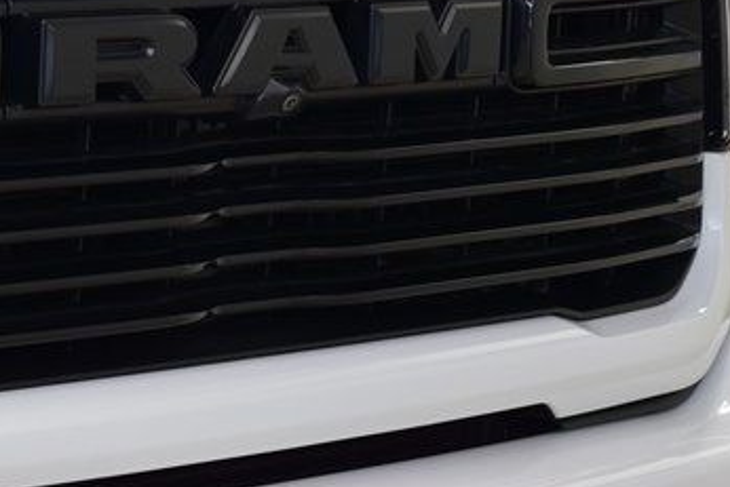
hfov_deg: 10.6
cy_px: 47
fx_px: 3935
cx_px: 167
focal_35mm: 194
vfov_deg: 7.1
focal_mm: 70
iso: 800
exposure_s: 1/30
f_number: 7.1
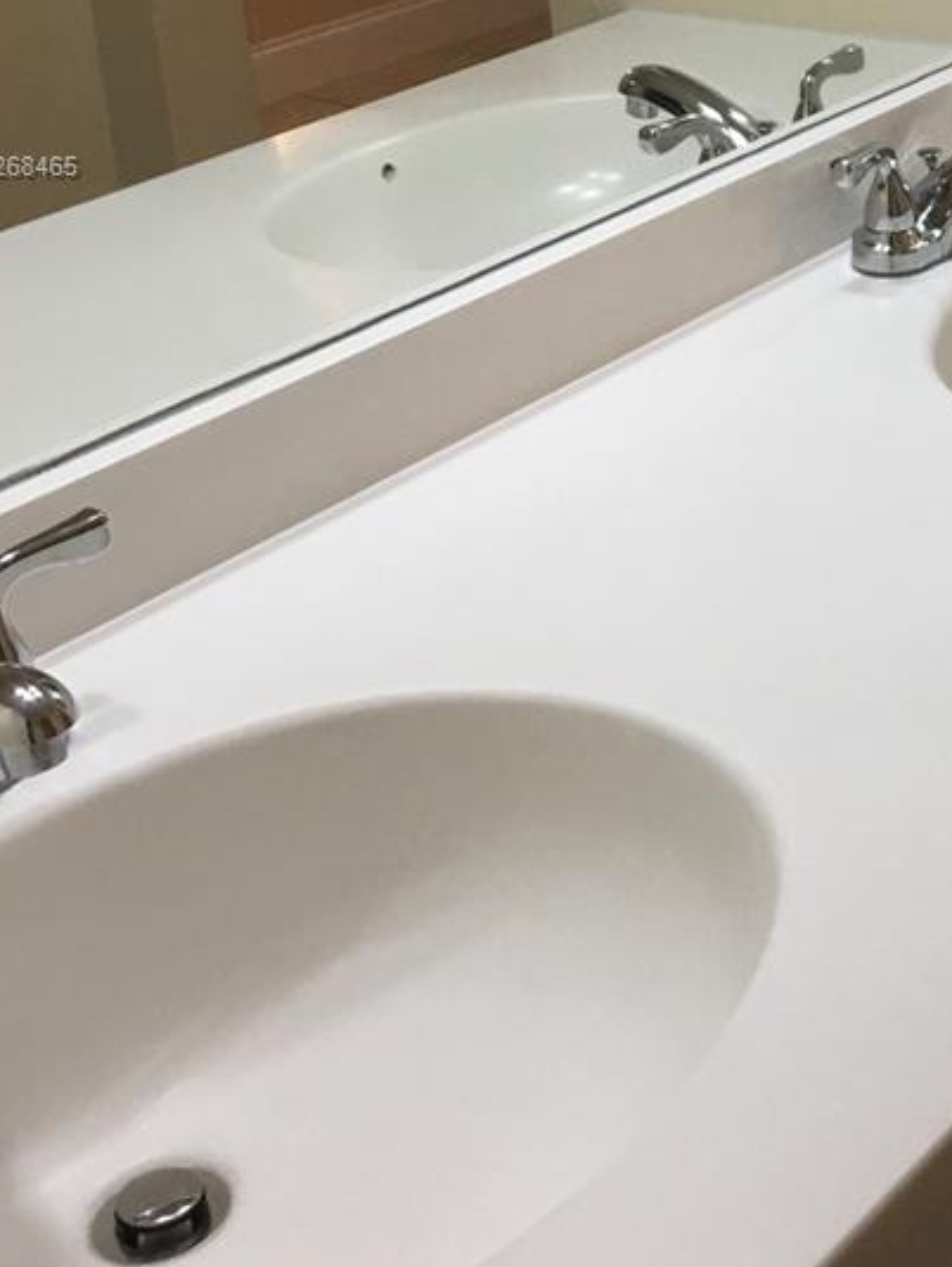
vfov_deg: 28.8
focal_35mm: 65
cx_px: 933
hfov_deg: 21.9
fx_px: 2381
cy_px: 168
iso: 50
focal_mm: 4.15
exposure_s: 1/33
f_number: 2.2
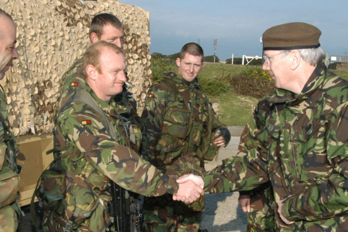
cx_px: 192
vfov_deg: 24.5
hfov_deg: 36.2
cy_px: 144
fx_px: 532
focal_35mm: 55
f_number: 14
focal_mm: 24
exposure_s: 1/180
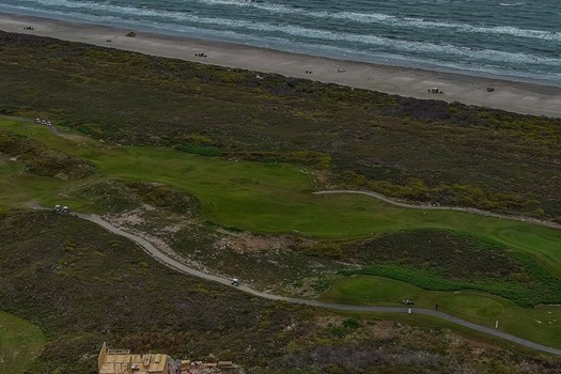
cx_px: 286
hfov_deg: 33.4
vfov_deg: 22.6
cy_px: 204
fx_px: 935
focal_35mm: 60
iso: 100
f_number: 2.8
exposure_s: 1/750
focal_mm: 10.57
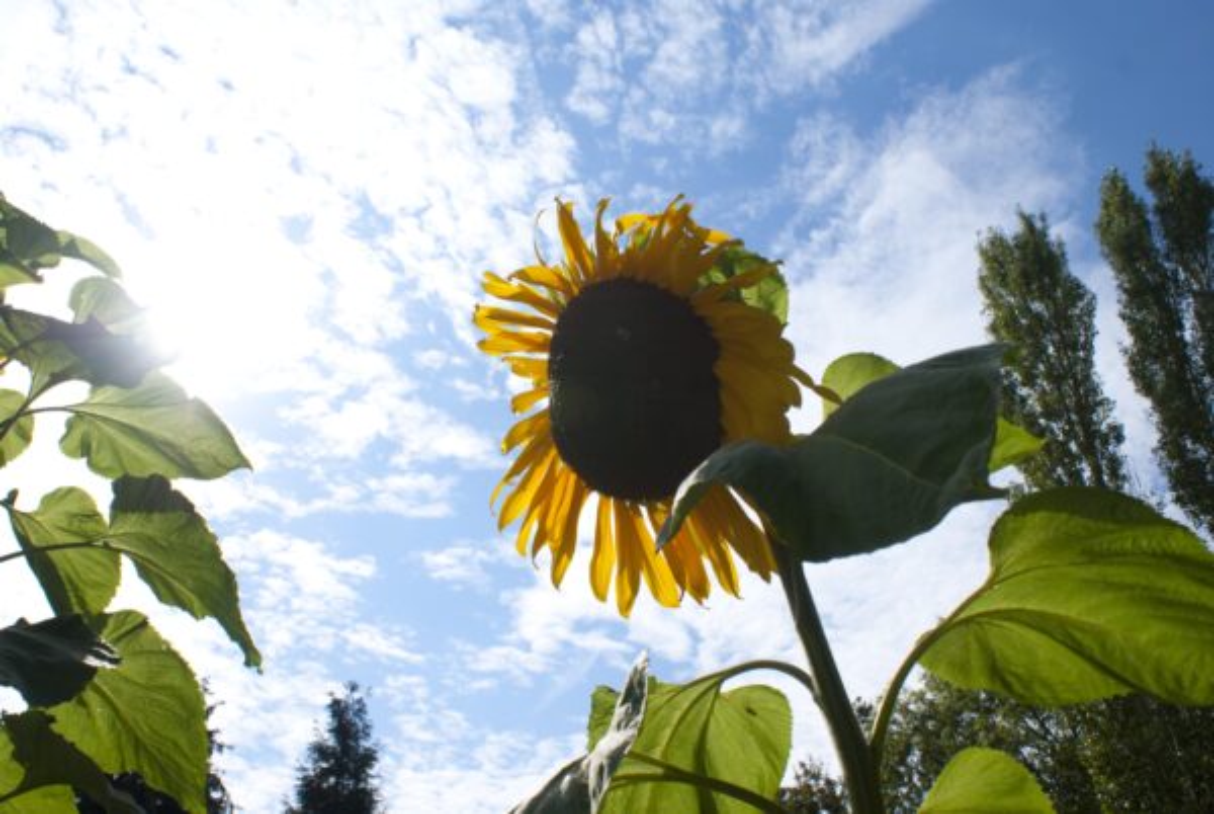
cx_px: 607
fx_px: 1114
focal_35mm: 33
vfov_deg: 40.1
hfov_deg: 57.2
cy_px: 407
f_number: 10
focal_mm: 22
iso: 100
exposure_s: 1/320
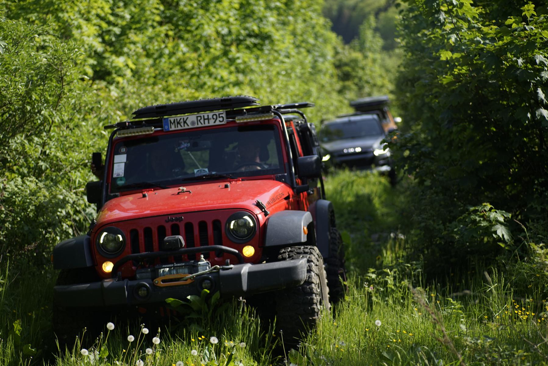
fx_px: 1523
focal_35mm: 100
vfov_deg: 13.7
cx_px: 274
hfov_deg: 20.4
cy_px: 183
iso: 200
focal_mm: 100
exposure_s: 1/2000
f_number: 2.8
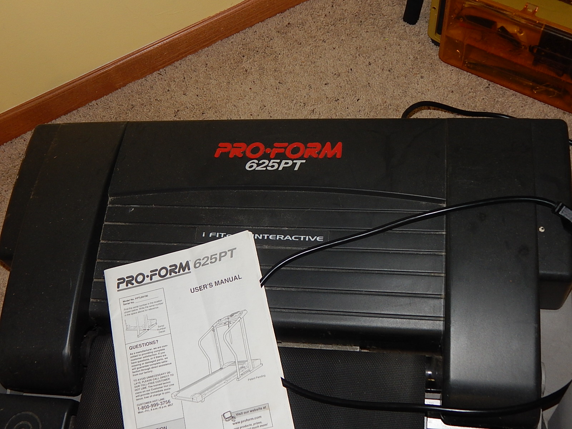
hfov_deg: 43.9
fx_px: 711
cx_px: 286
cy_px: 214
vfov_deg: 33.6
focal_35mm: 43
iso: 200
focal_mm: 7.7
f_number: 3.6
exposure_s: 1/30
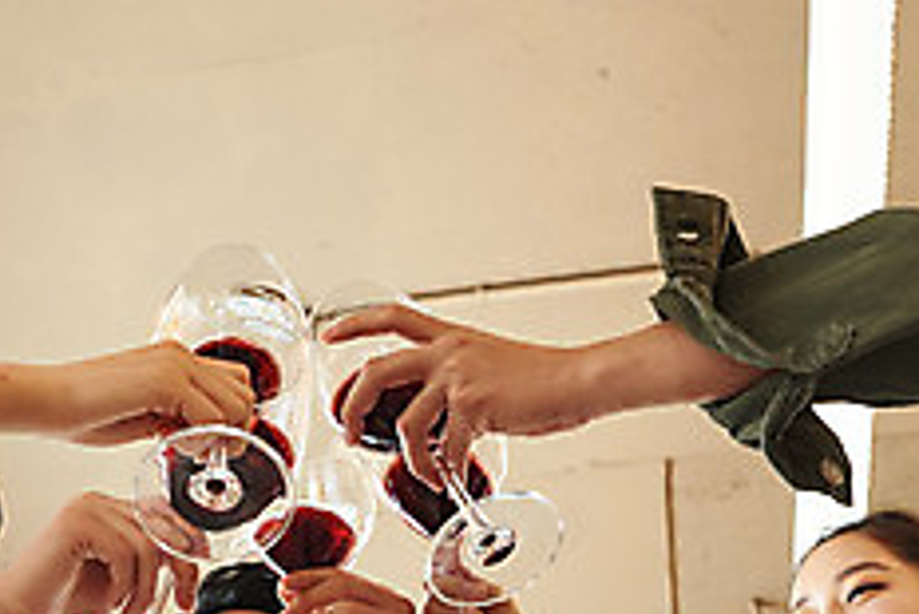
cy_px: 475
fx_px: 1584
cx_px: 353
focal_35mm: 62
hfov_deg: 32.2
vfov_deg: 21.7
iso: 800
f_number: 4
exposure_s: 1/80
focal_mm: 24
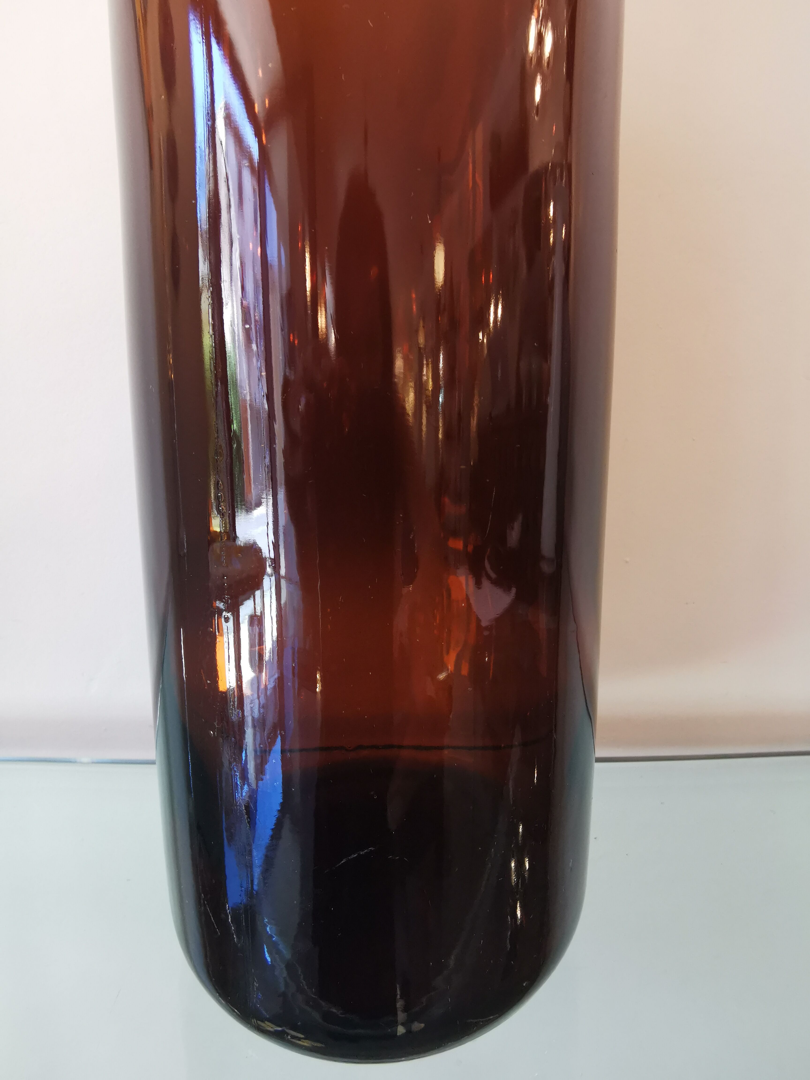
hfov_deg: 74.7
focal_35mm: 17
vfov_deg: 91.0
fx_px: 530
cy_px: 540
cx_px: 405
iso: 160
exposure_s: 1/33.3
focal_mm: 2.26
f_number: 2.2
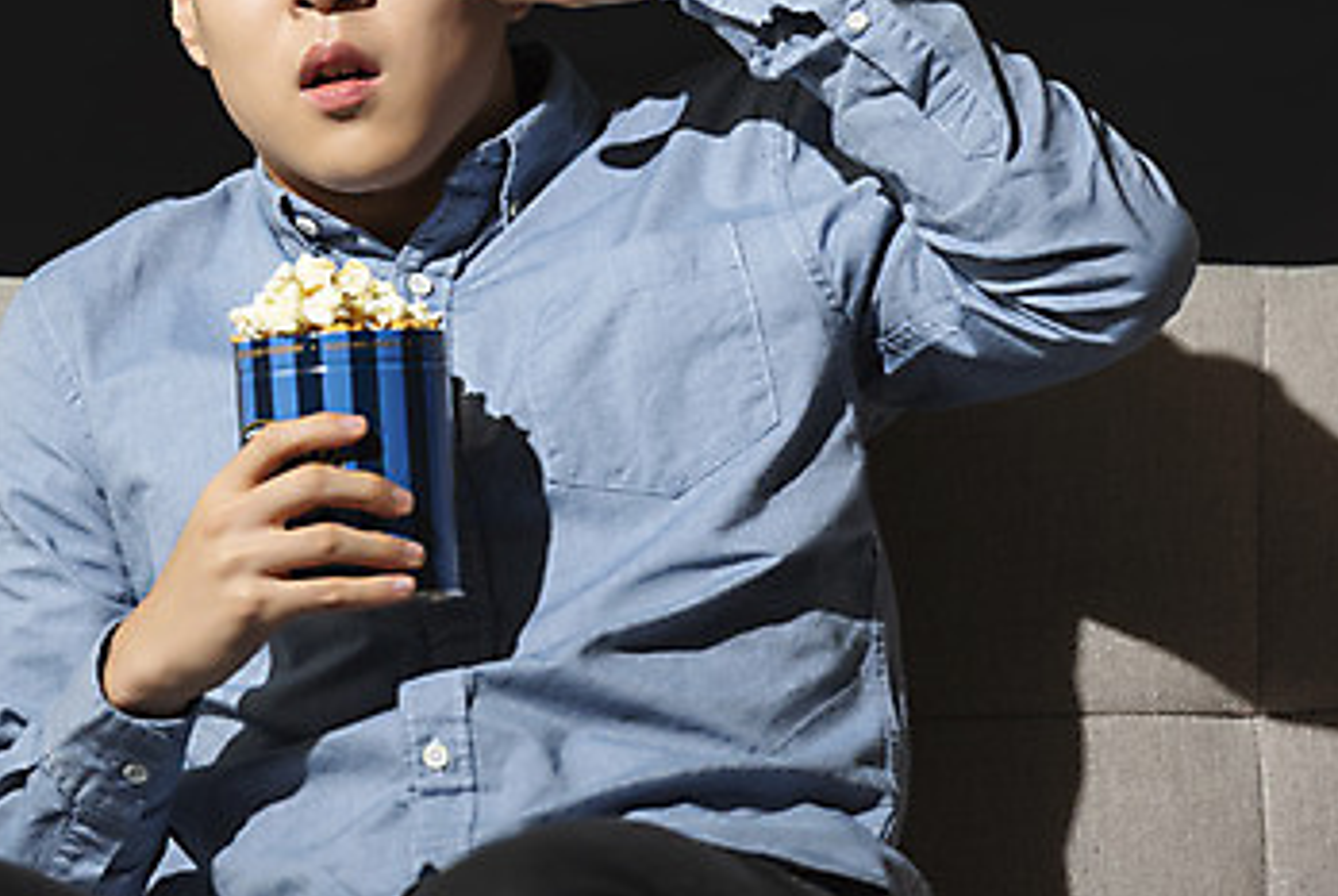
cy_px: 254
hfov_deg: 6.0
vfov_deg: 4.0
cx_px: 221
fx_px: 12801
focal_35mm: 344
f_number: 3.5
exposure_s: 1/125
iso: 100
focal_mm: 200
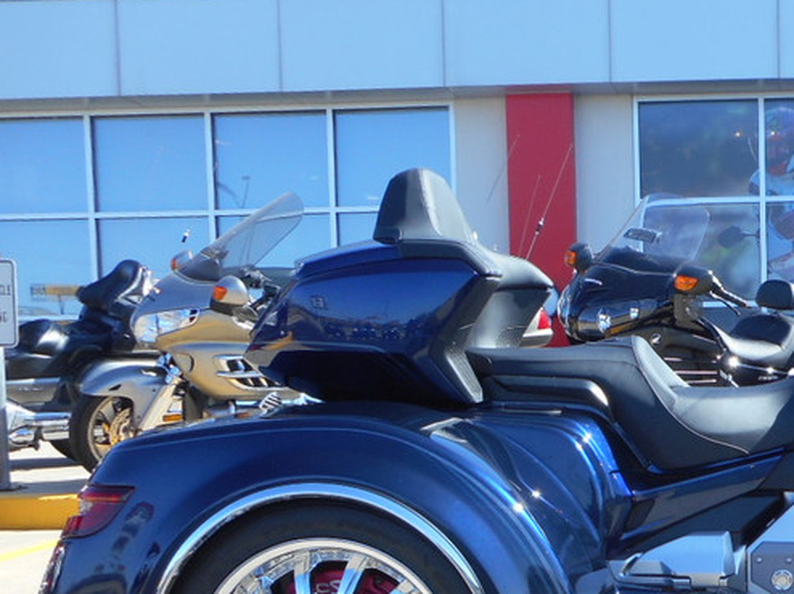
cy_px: 456
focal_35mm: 54
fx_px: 1238
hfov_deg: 33.1
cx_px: 761
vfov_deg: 26.6
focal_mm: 4.5
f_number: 3.7
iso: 80
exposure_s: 1/250
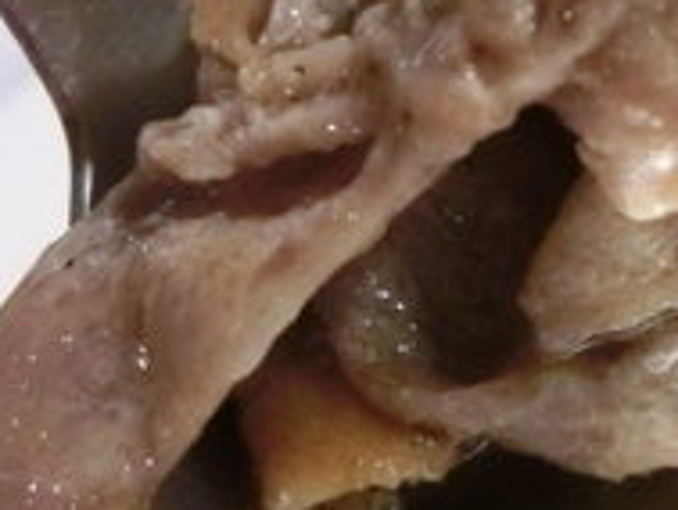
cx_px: 721
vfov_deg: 19.3
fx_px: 1490
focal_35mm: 76
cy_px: 129
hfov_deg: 24.2
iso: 2000
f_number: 3
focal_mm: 4.24
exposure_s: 1/30
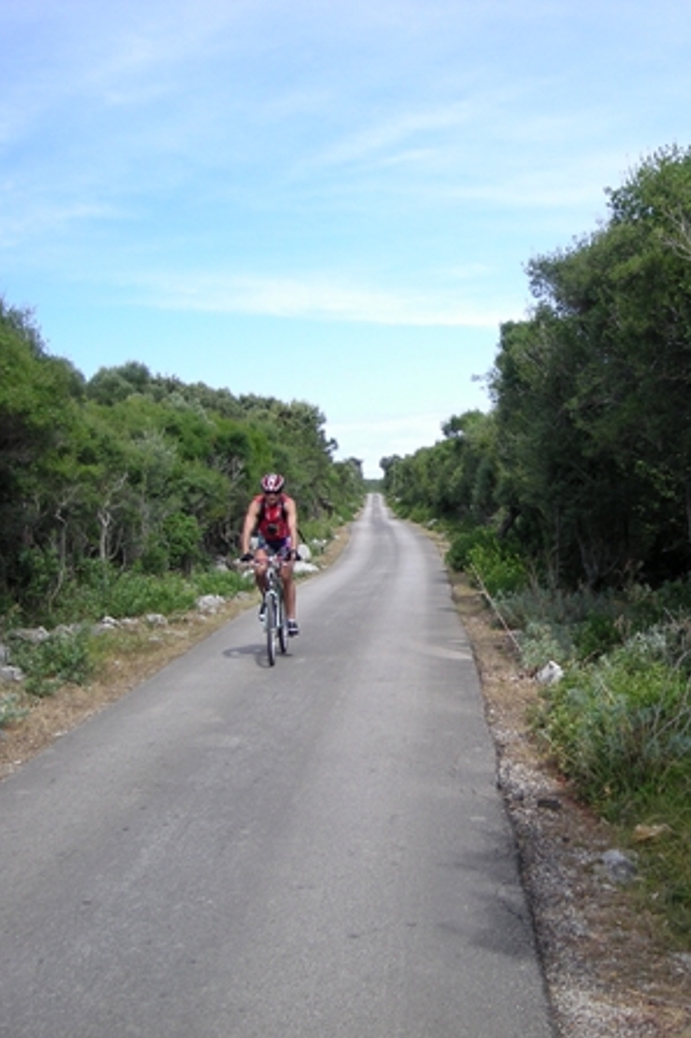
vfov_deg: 40.4
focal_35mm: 49
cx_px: 556
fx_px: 1412
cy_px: 519
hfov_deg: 27.0
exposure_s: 1/128
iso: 50
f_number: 5.7
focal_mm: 5.7
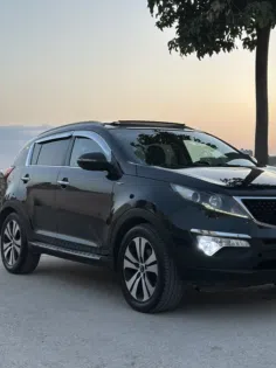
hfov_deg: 24.0
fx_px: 649
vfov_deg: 31.7
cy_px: 159
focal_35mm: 61
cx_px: 171
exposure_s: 1/482
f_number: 1.78
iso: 80
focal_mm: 6.86
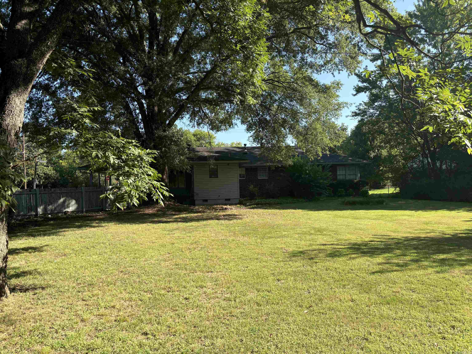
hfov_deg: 67.3
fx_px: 355
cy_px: 177
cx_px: 236
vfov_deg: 53.1
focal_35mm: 26
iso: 50
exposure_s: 1/935
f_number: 1.6
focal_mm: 5.96
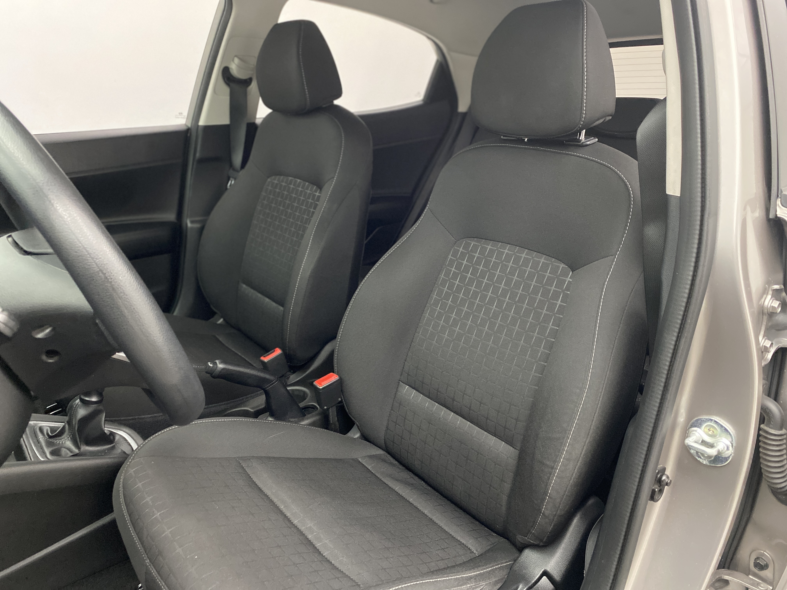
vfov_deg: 53.1
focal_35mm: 26
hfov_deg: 67.3
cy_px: 295
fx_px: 591
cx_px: 394
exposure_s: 1/30
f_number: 1.8
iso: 800
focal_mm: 4.25
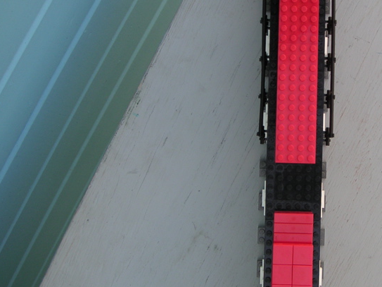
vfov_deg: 26.1
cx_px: 262
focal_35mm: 56
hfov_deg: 34.0
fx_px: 618
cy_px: 138
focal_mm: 6
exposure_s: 1/180
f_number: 2.8
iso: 50
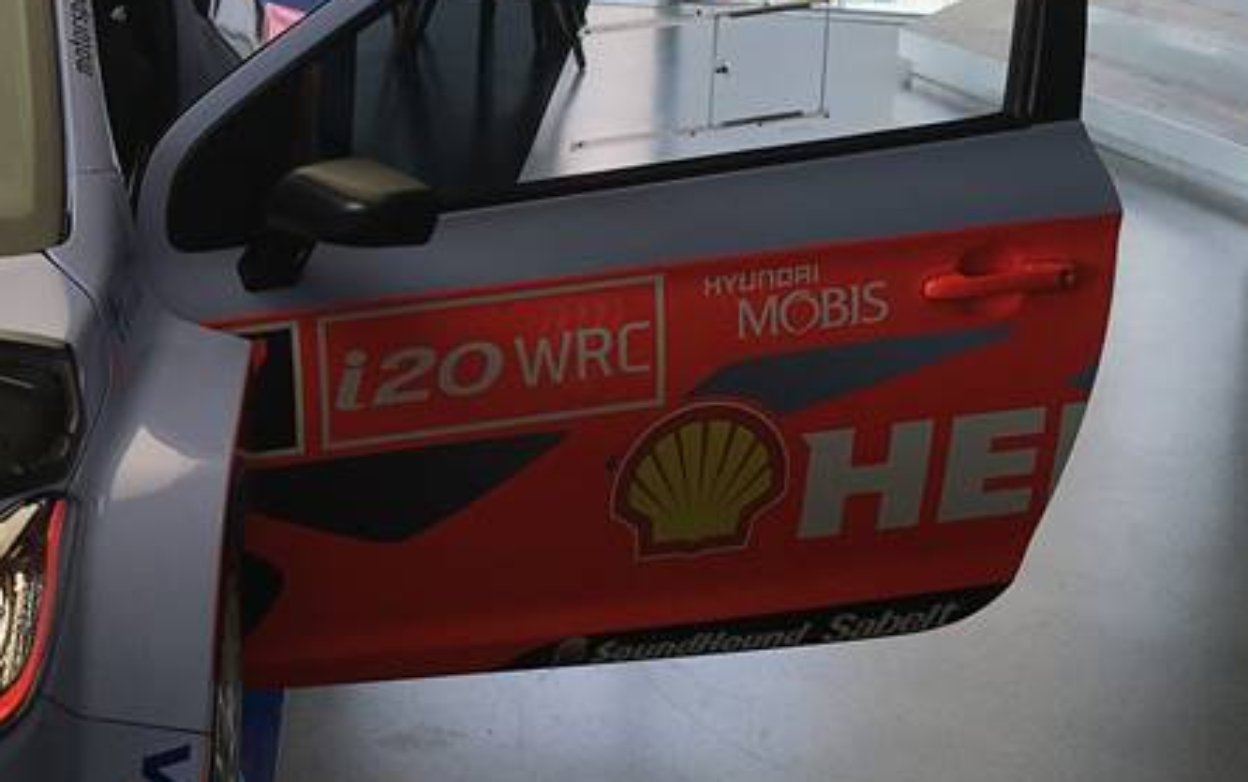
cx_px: -183
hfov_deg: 23.2
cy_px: 326
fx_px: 2824
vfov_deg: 15.7
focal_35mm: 83
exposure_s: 1/225
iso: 25
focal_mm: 4.15
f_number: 2.2
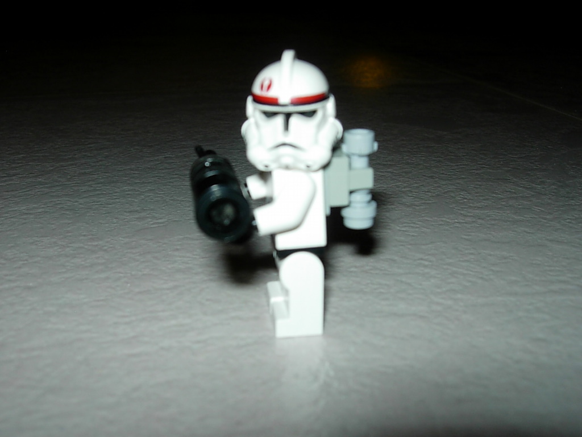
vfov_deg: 35.1
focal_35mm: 41
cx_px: 291
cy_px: 218
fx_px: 689
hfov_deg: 45.8
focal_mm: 8.5
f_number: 4.9
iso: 79
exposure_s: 1/64
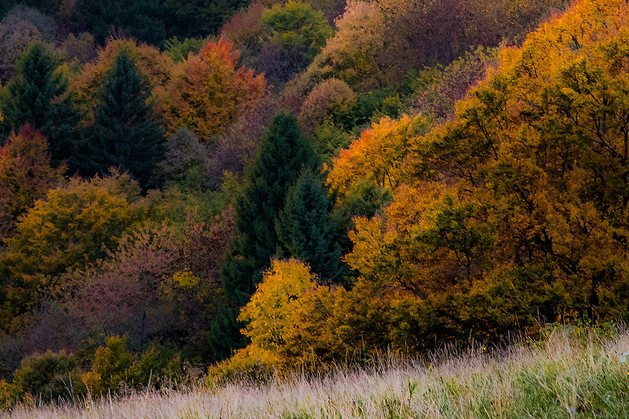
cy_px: 13
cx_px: 406
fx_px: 3967
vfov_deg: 6.0
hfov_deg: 9.1
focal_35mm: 227
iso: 1600
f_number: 14
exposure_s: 1/50
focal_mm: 110
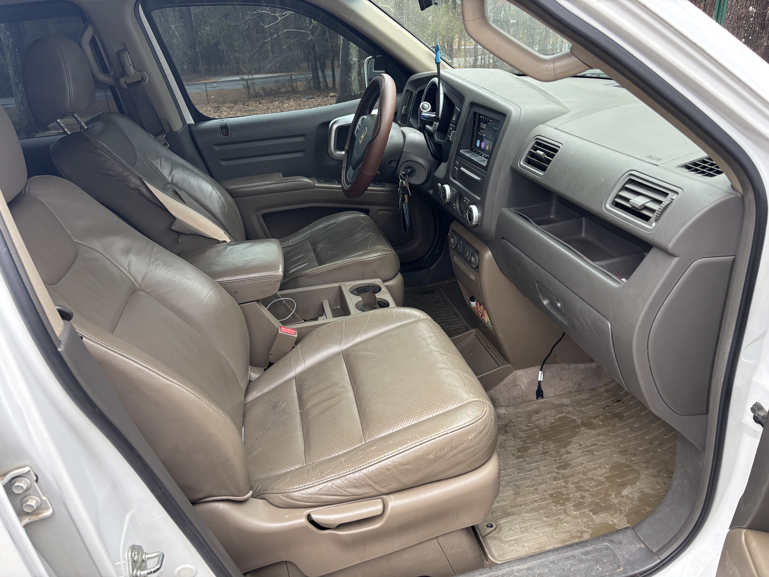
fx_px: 578
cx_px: 384
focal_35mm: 26
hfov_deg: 67.3
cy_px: 288
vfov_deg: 53.1
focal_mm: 5.96
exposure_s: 1/121
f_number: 1.6
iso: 125
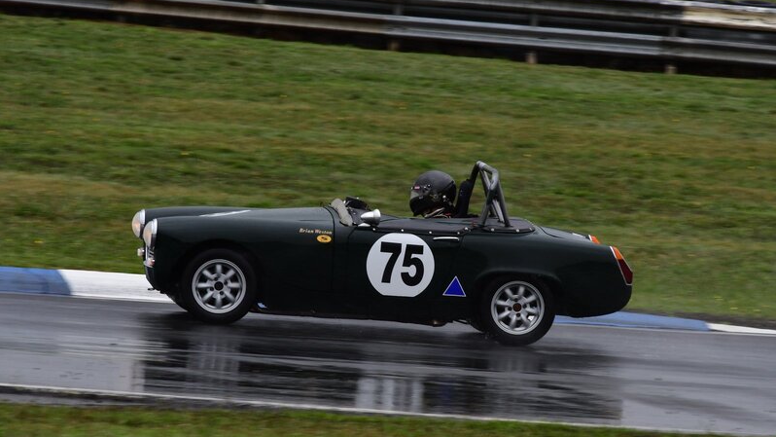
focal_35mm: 473
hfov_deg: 4.6
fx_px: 9733
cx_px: 388
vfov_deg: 2.6
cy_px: 206
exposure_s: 1/320
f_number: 18
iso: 800
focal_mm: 300
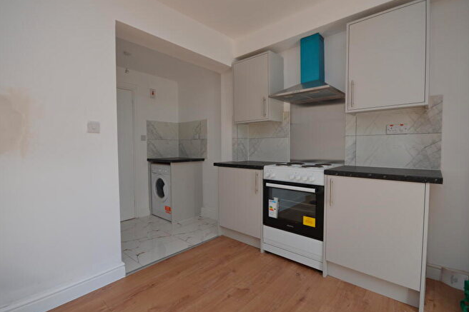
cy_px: 156
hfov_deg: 96.7
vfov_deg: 73.7
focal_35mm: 16
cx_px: 225
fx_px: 208
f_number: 5.6
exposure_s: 1/125
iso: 250
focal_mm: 10
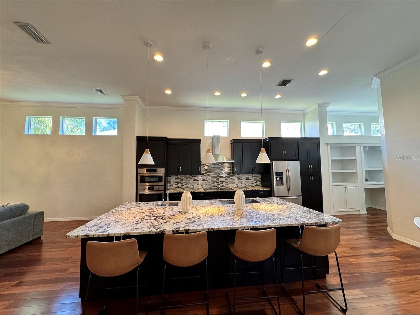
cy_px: 158
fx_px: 170
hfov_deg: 102.1
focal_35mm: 14
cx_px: 210
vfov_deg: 85.7
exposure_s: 1/120
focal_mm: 2.22
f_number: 2.2
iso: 250
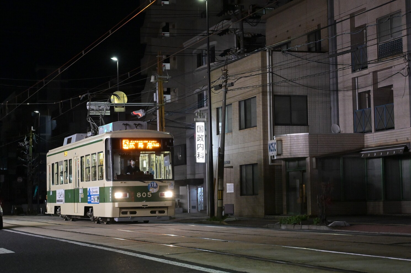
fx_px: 696
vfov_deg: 22.2
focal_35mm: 61
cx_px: 206
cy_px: 136
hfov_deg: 32.9
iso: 6400
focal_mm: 61
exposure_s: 1/250
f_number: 4
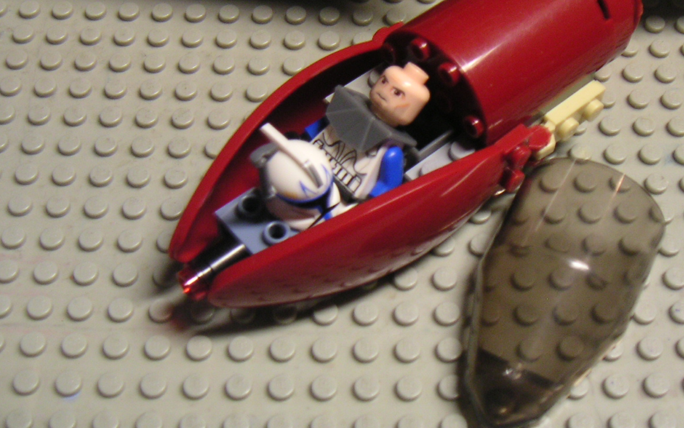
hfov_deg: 36.9
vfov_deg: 23.4
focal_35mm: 55
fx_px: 1025
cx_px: 376
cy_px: 141
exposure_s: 1/10
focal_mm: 6
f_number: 2.8
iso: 100
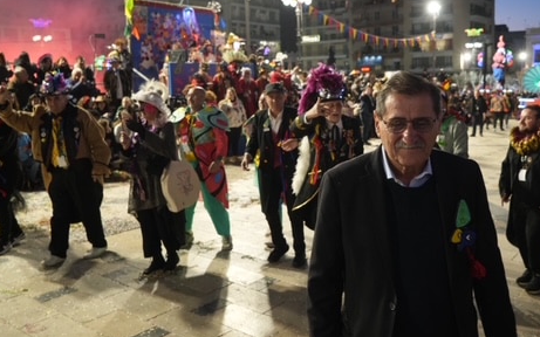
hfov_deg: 56.3
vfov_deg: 37.2
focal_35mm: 34
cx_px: 326
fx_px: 500
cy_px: 153
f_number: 4
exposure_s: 1/200
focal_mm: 24
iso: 2500
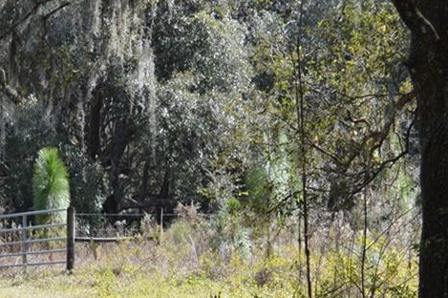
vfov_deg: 10.2
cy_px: 344
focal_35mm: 133
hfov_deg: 15.2
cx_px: 2
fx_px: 1654
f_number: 6.3
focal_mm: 26
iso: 100
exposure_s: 1/160
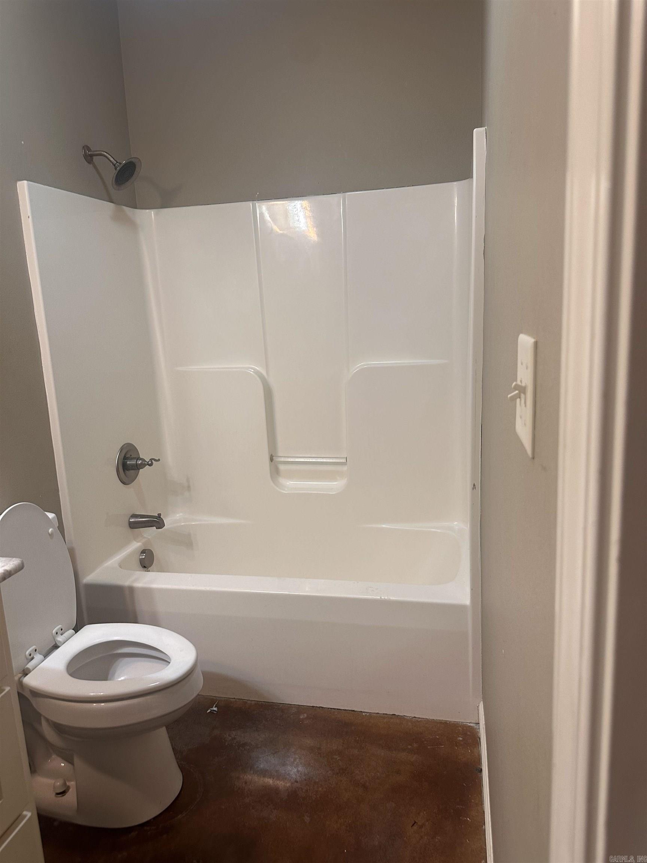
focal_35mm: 24
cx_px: 324
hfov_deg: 56.8
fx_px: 598
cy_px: 432
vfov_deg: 71.6
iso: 160
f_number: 1.78
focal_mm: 6.86
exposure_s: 1/60
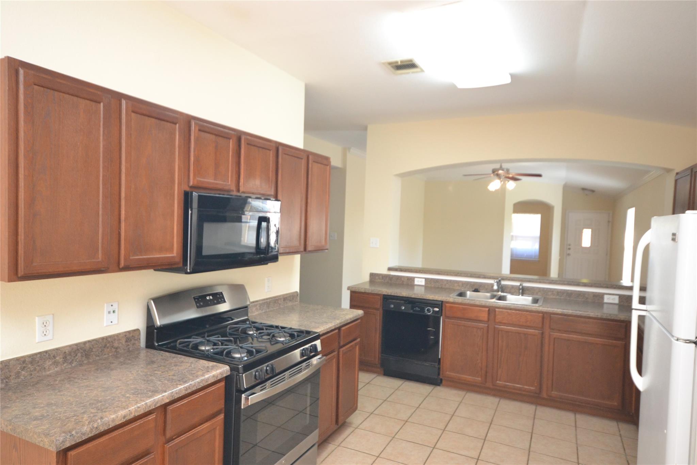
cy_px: 232
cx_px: 348
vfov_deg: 56.1
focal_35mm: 22
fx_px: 436
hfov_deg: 77.3
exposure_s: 1/60
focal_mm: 15
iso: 1400
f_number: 5
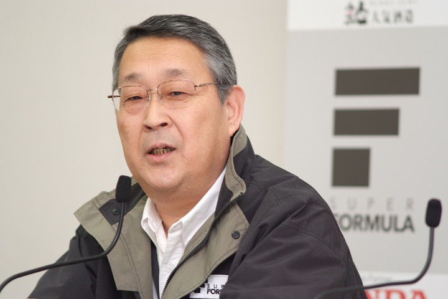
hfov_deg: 7.6
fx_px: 3360
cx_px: 224
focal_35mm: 270
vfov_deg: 5.1
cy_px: 150
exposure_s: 1/125
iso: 400
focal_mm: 180
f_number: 2.8
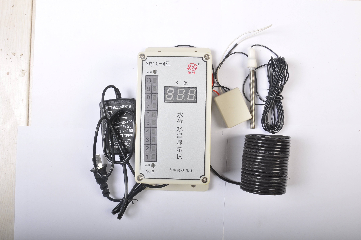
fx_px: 651
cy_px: 121
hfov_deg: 31.0
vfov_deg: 20.9
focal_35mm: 65
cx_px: 184
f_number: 16
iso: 250
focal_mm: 40
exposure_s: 1/200
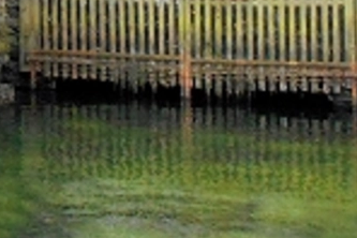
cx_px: -125
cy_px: -196
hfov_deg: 16.4
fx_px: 1160
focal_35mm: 117
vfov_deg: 10.9
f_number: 3.4
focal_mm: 4.7
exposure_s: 1/800
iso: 400
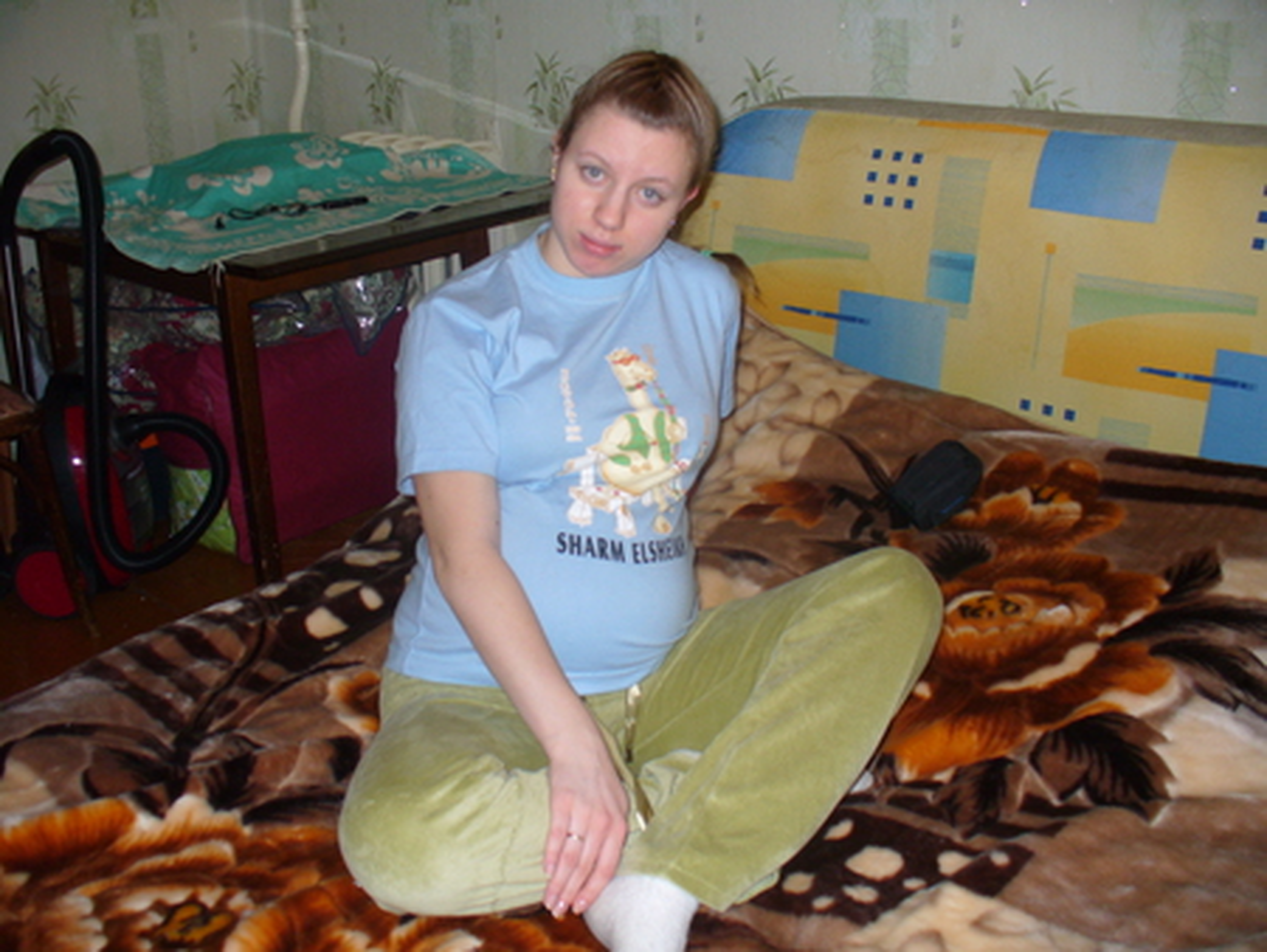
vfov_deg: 38.7
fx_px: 1355
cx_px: 634
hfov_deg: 50.1
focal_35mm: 37
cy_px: 476
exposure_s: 1/30
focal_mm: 6.1
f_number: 2.8
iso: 80
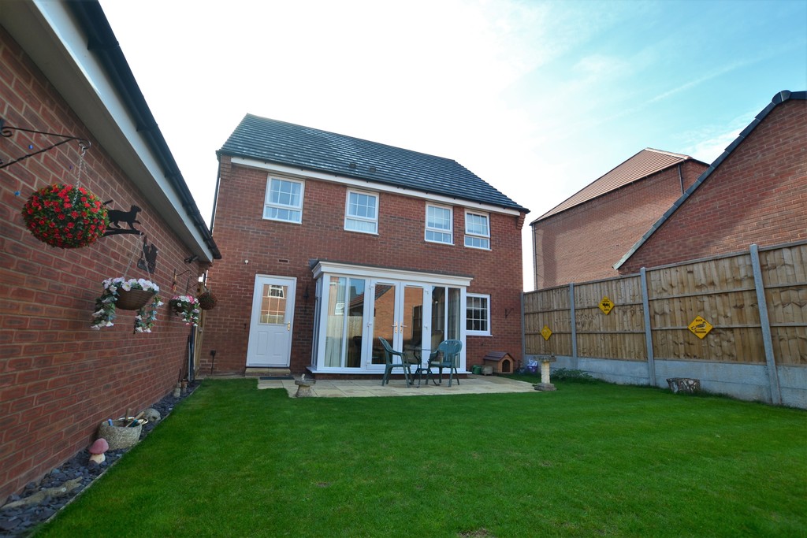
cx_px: 404
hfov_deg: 100.4
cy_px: 269
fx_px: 336
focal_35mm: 15
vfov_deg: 77.3
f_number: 6.3
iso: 200
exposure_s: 1/200
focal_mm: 10
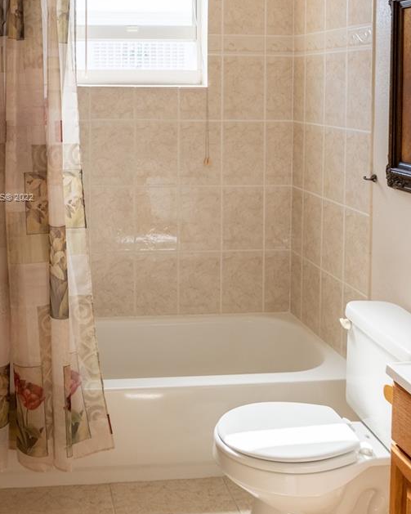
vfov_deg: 42.6
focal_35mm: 43
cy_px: 198
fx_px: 654
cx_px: 229
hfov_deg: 34.9
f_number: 6.3
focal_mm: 24
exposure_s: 1/500
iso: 800
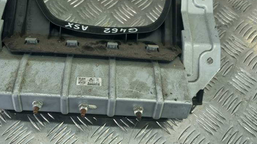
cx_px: 99
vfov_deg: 29.7
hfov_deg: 50.1
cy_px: 66
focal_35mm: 40
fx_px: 273
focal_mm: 4.6
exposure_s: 1/50
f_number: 1.8
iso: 40
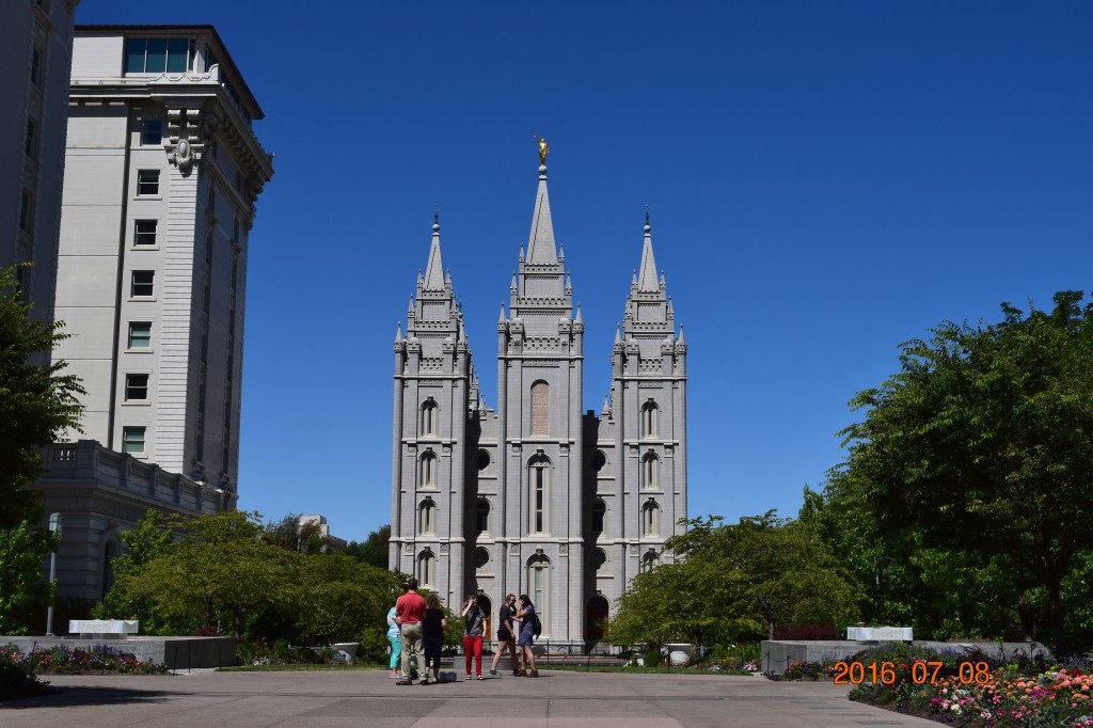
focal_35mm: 48
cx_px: 546
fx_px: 1457
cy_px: 364
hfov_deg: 41.1
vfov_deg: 28.1
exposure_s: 1/500
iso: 200
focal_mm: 32
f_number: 11
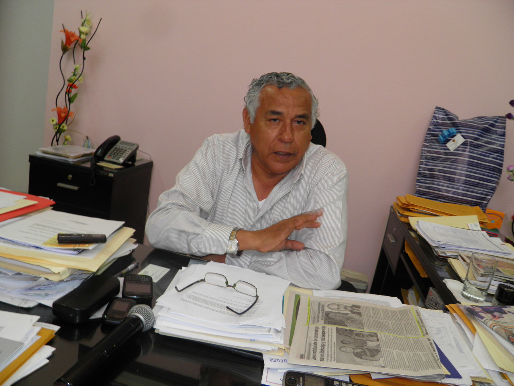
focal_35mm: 28
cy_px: 193
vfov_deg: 49.7
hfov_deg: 63.4
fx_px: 416
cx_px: 257
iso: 100
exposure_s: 1/30
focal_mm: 4.9
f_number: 2.8
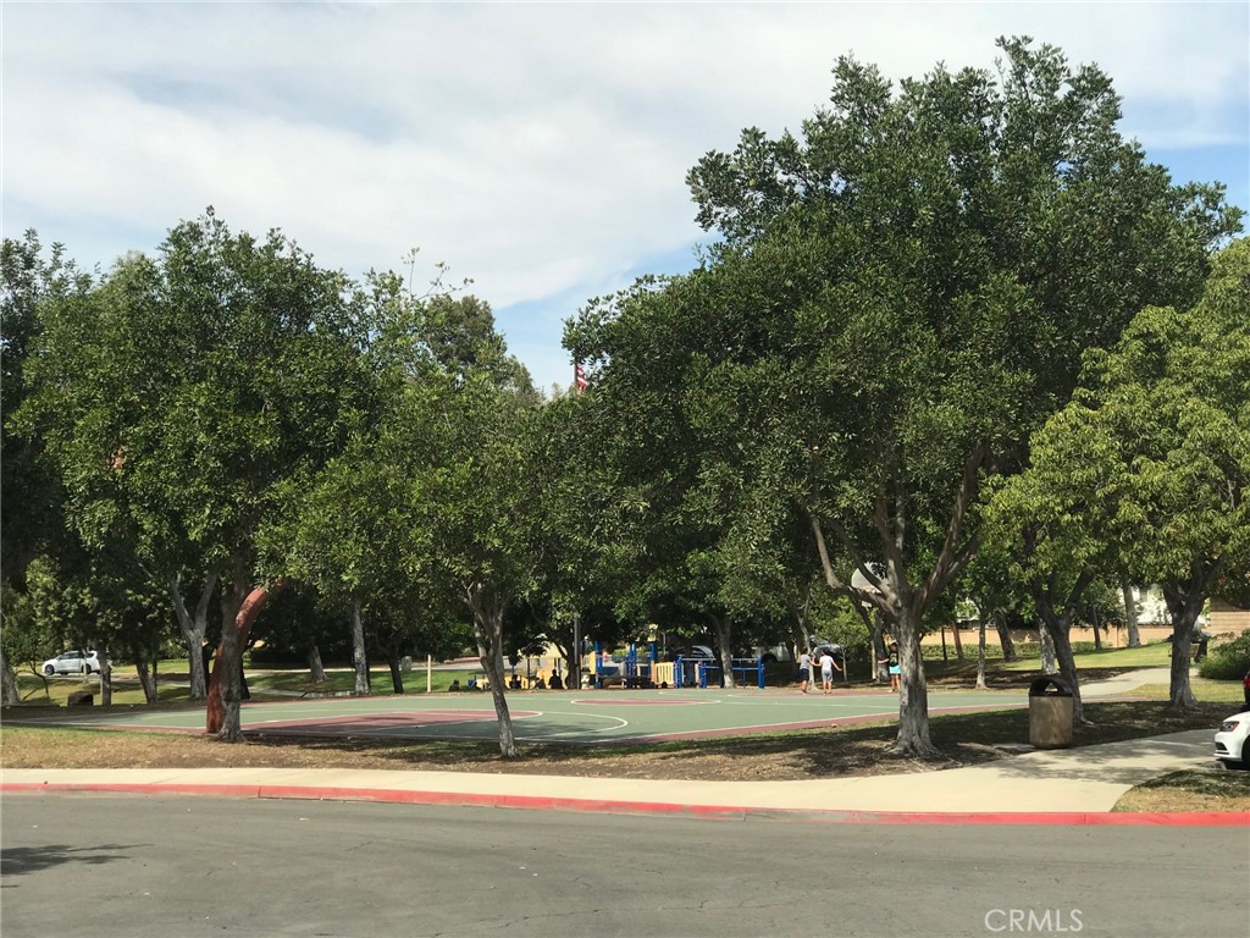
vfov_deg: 25.7
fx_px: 2058
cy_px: 469
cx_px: 625
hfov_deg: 33.8
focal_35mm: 57
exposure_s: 1/997
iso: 20
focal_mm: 6.6
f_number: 2.8
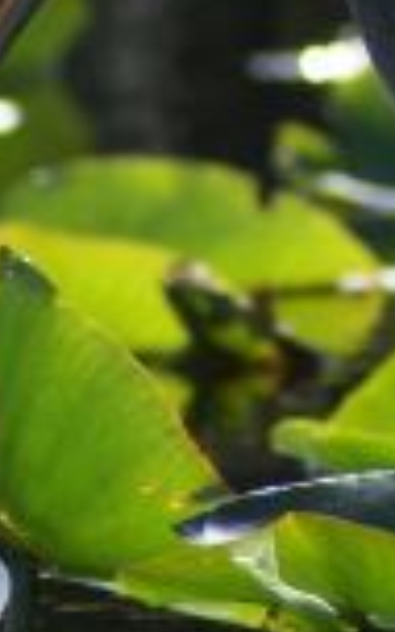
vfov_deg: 1.0
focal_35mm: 2012
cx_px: 827
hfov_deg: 0.7
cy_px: 129
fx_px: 34655
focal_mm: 250
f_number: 5.6
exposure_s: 1/500
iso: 125
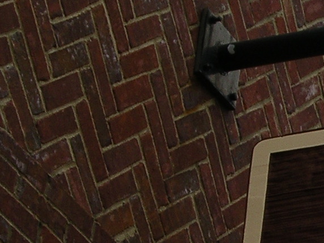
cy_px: 244
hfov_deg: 6.9
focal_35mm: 281
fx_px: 2630
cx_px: 553
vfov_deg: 5.3
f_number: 4
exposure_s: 1/341
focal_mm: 12.8
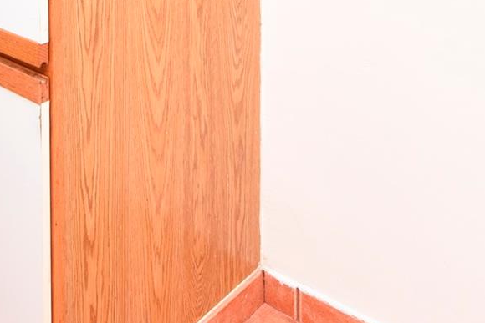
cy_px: -197
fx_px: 714
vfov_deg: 20.7
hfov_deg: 35.9
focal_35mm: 53
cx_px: 76
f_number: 7.1
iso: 200
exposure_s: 1/125
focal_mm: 15
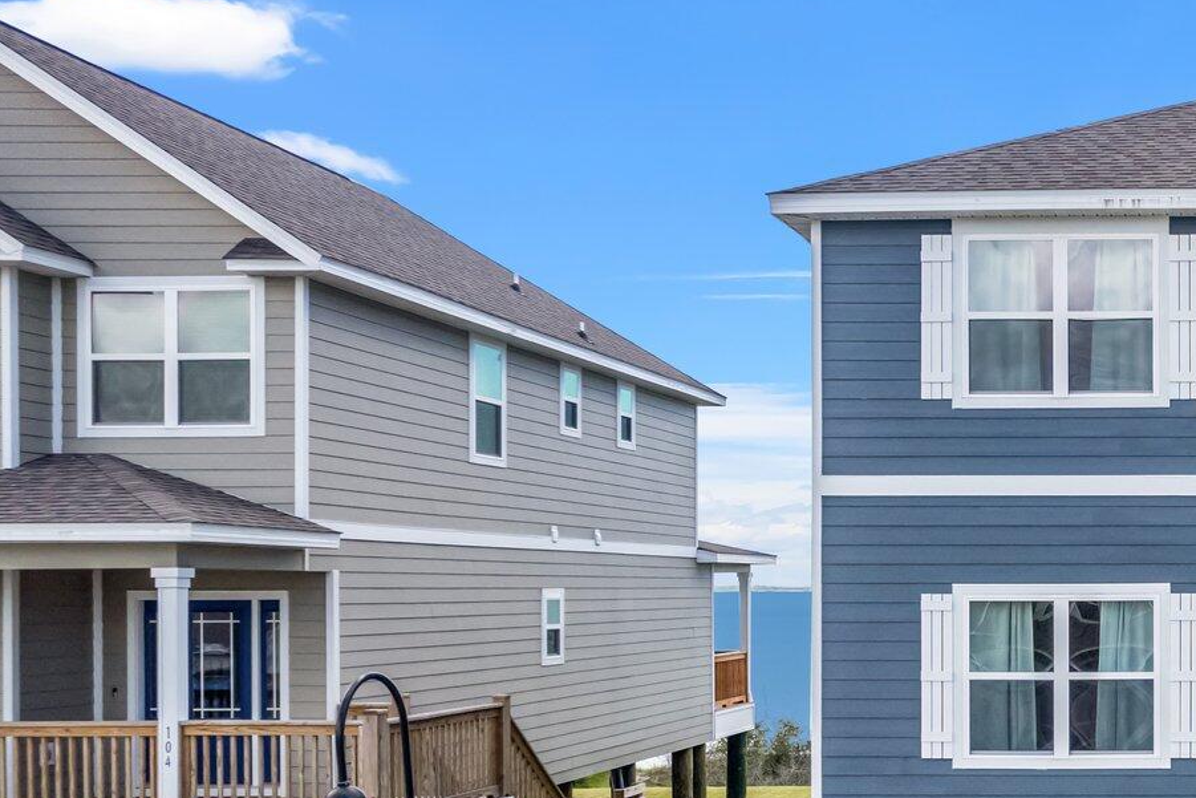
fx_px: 1661
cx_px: 1249
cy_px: 596
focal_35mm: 50
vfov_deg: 26.7
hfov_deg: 35.1
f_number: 2.8
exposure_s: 1/2500
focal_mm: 8.38
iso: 200
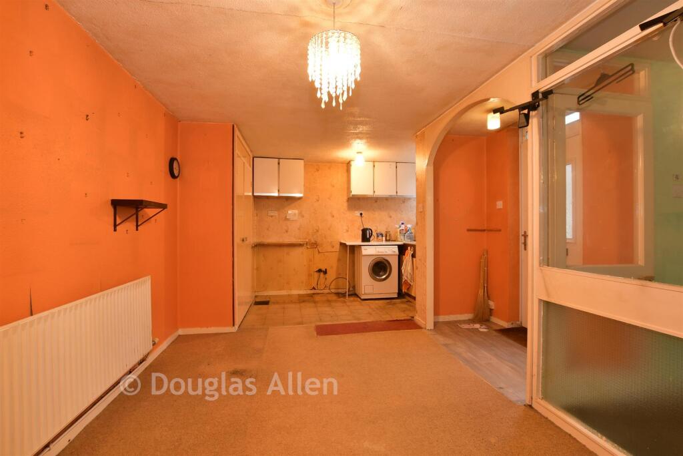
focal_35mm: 15
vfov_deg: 77.3
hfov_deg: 100.4
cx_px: 342
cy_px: 228
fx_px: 285
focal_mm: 10
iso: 125
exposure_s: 1/2
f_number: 8
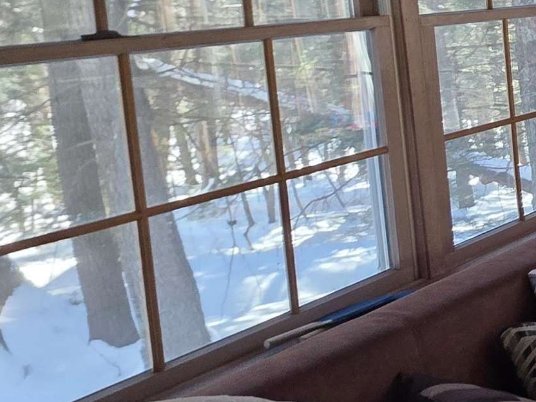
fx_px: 743
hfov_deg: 24.2
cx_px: 905
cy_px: 12
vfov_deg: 28.6
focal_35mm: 48
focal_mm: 2.2
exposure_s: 1/359
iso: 320
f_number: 1.9
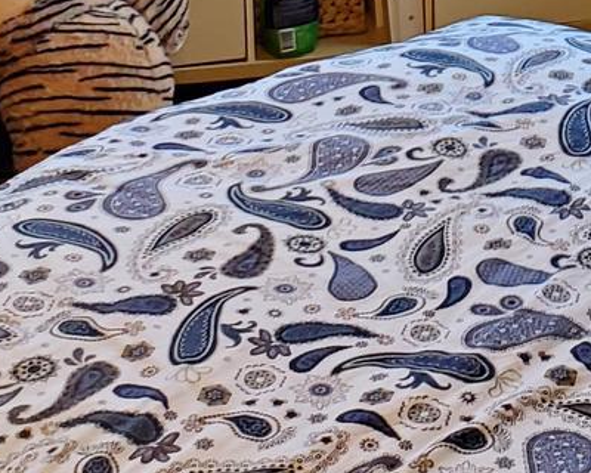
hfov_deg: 14.6
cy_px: -211
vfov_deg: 11.4
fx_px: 2274
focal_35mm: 130
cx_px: 569
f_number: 2.4
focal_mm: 4.3
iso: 160
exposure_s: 1/120
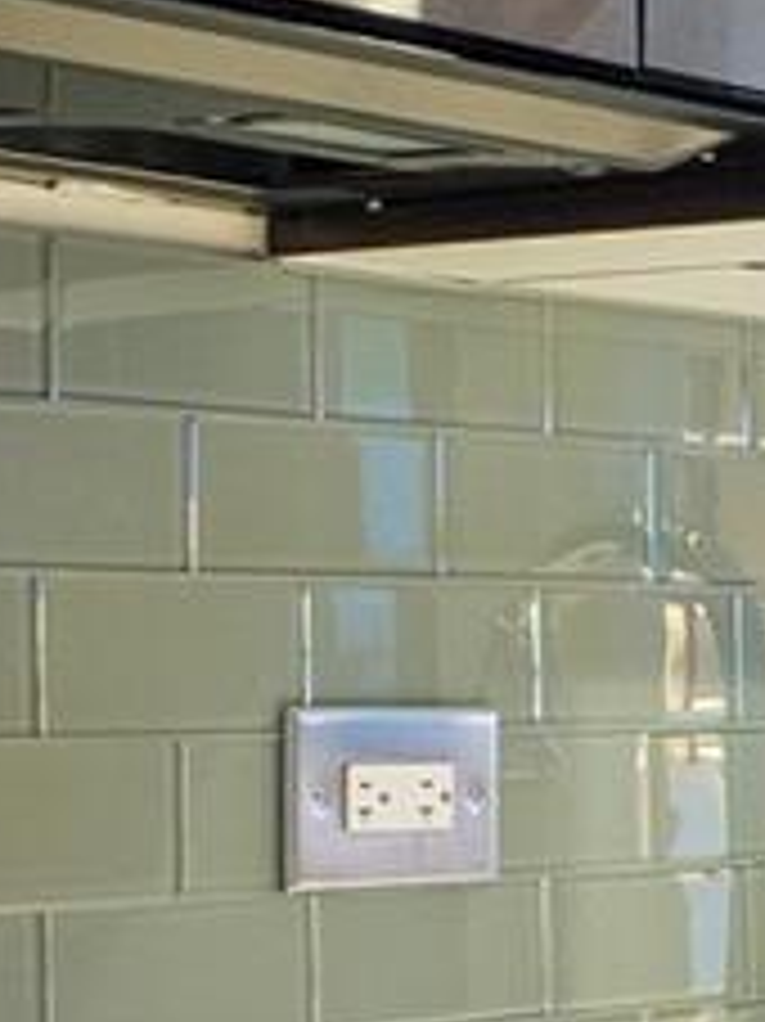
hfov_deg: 10.5
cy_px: 698
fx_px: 3805
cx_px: 1584
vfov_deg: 15.3
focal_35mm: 129
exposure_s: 1/2
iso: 800
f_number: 5.6
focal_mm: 13
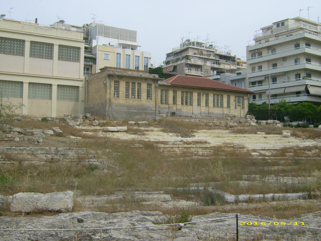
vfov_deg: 36.0
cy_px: 120
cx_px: 160
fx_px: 371
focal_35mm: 40
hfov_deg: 46.8
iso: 50
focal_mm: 8.25
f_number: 6.4
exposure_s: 1/297
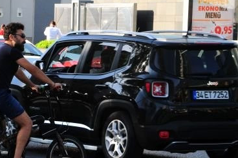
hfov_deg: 8.3
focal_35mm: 248
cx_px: 32
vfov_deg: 5.5
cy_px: 88
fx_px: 1636
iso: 500
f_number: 10
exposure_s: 1/400
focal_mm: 95
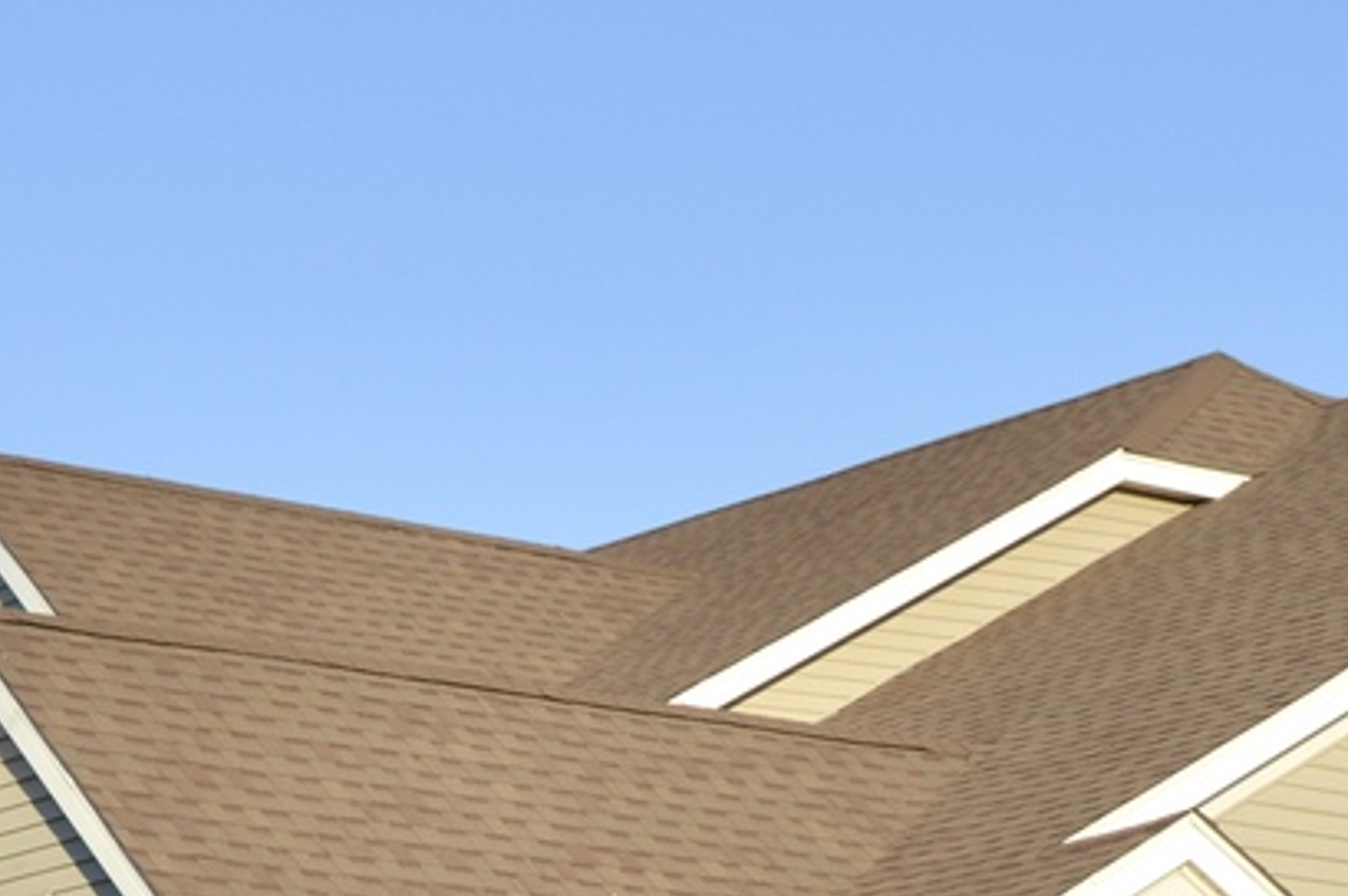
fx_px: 4901
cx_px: 682
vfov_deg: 9.9
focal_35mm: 131
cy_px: 1624
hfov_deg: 15.7
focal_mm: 22
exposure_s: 1/200
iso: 100
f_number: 7.1
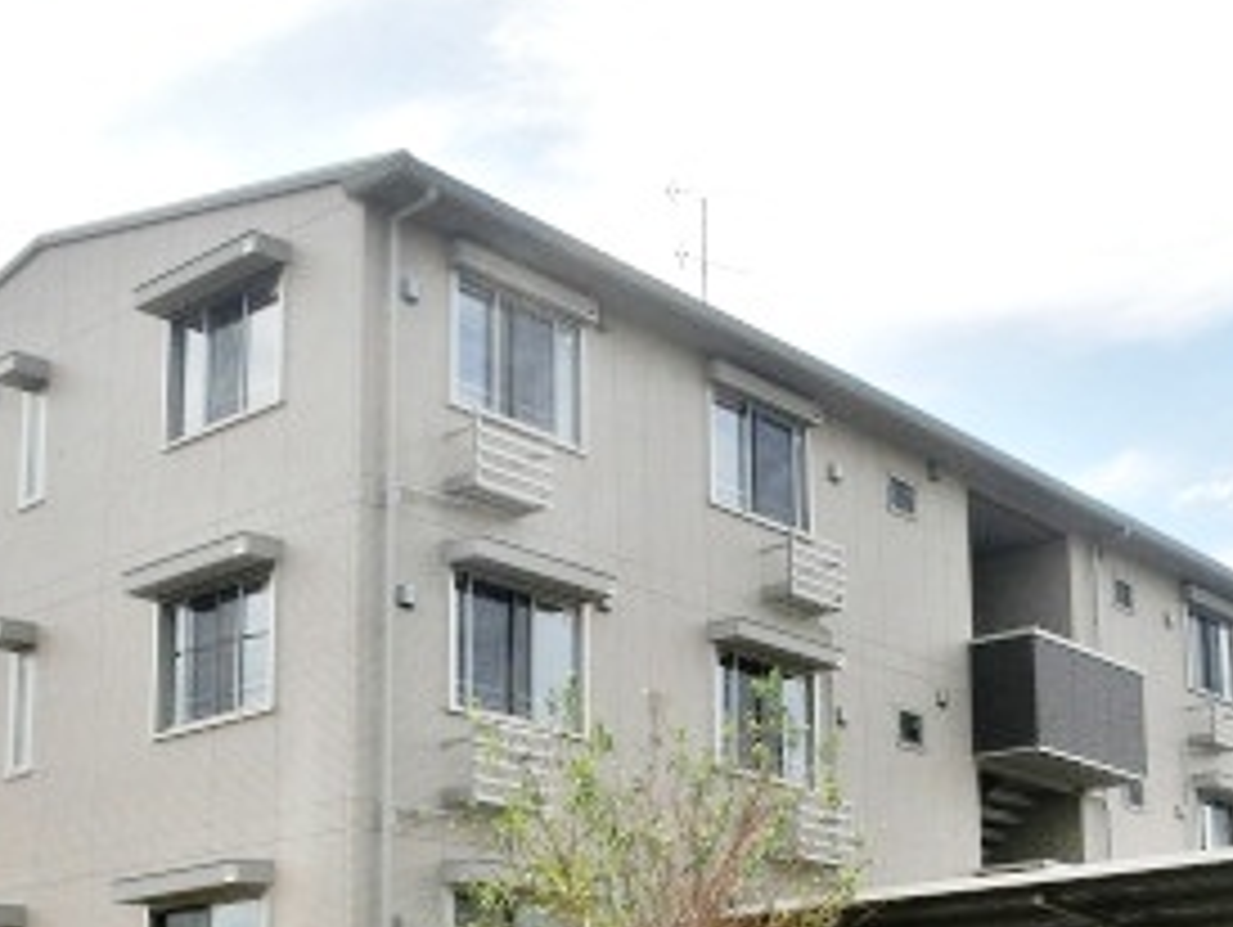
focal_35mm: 56
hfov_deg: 34.3
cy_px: 796
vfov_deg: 25.5
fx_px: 1996
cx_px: 706
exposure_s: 1/200
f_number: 7.9
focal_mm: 4.24
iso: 80
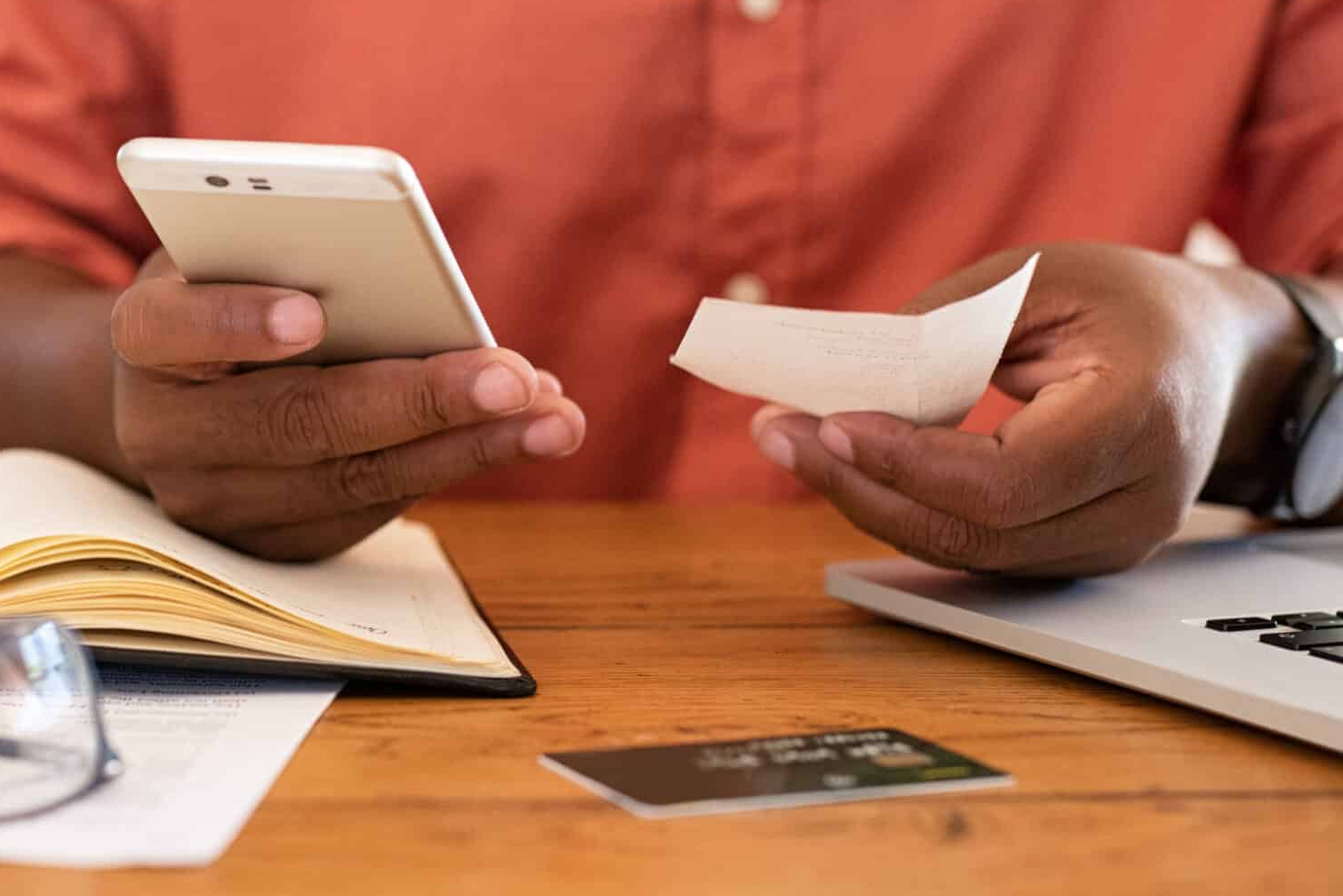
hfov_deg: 19.7
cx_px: 421
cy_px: 267
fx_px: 3842
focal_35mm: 103
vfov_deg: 13.3
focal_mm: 50
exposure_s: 1/160
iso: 800
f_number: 2.5
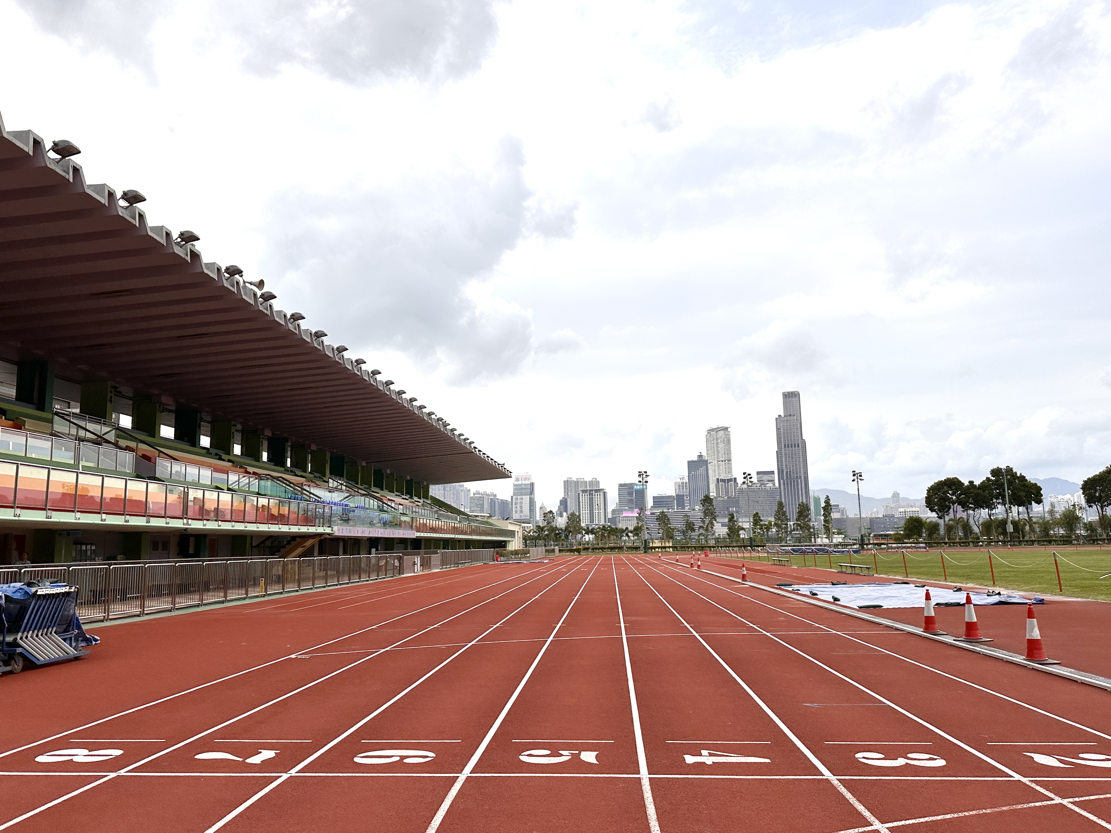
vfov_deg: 56.8
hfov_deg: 71.6
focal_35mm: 24
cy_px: 416
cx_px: 556
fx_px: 770
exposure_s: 1/5525
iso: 80
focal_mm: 6.86
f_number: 1.78
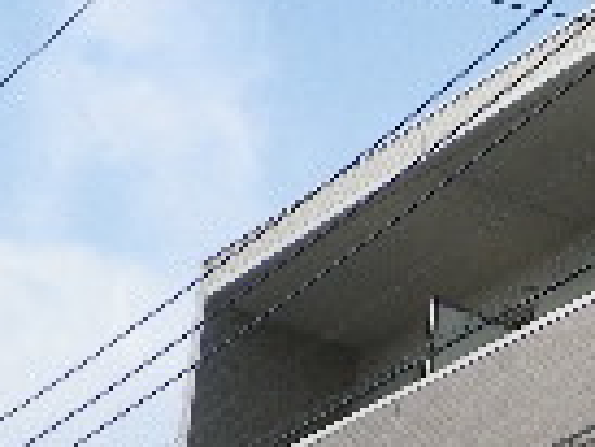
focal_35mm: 131
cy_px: 634
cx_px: 964
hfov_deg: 13.9
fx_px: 2254
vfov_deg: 11.0
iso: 80
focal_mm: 5.05
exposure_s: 1/1000
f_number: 3.5
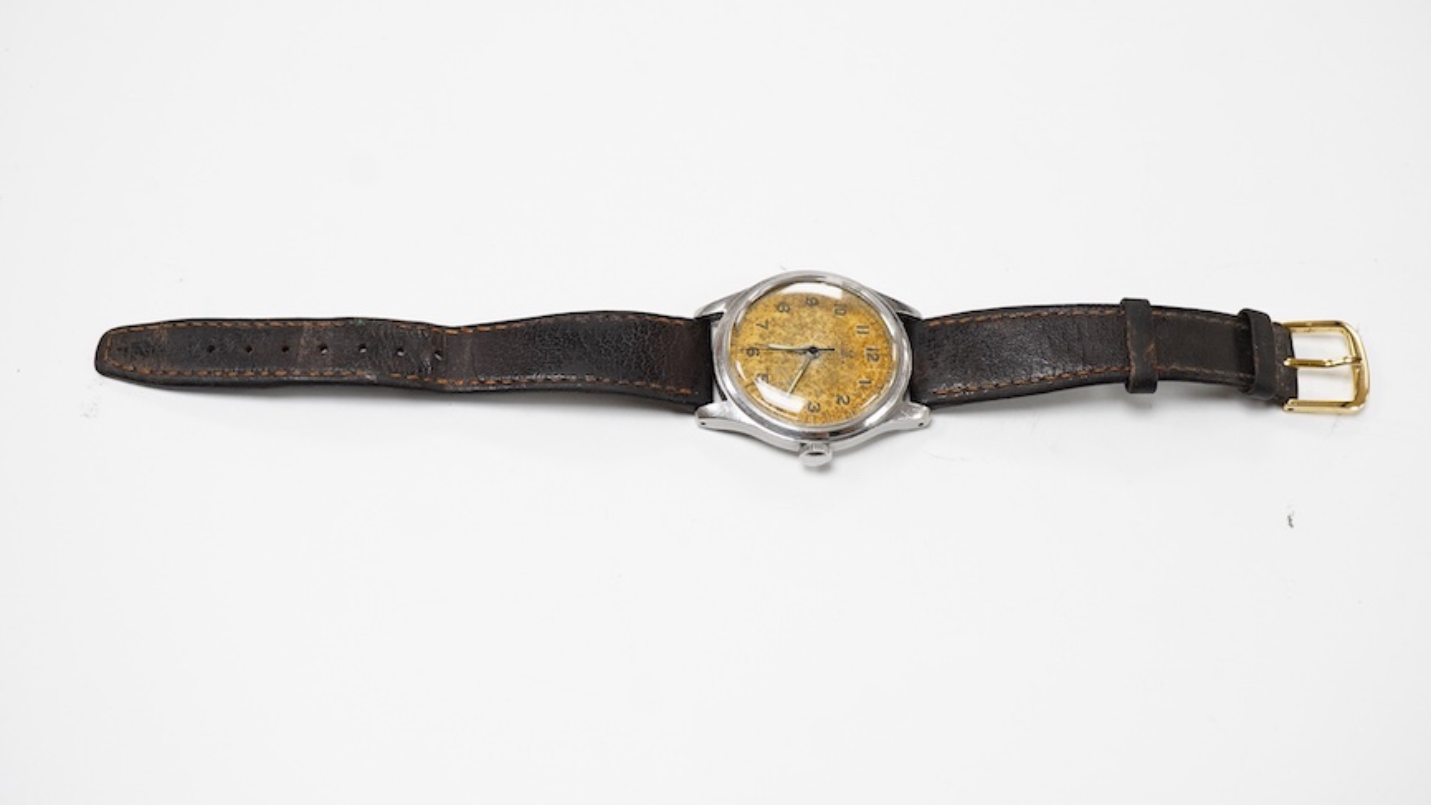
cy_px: 327
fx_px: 1859
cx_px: 729
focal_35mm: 49
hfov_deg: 42.1
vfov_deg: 24.4
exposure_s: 1/125
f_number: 9
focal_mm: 30
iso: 1250
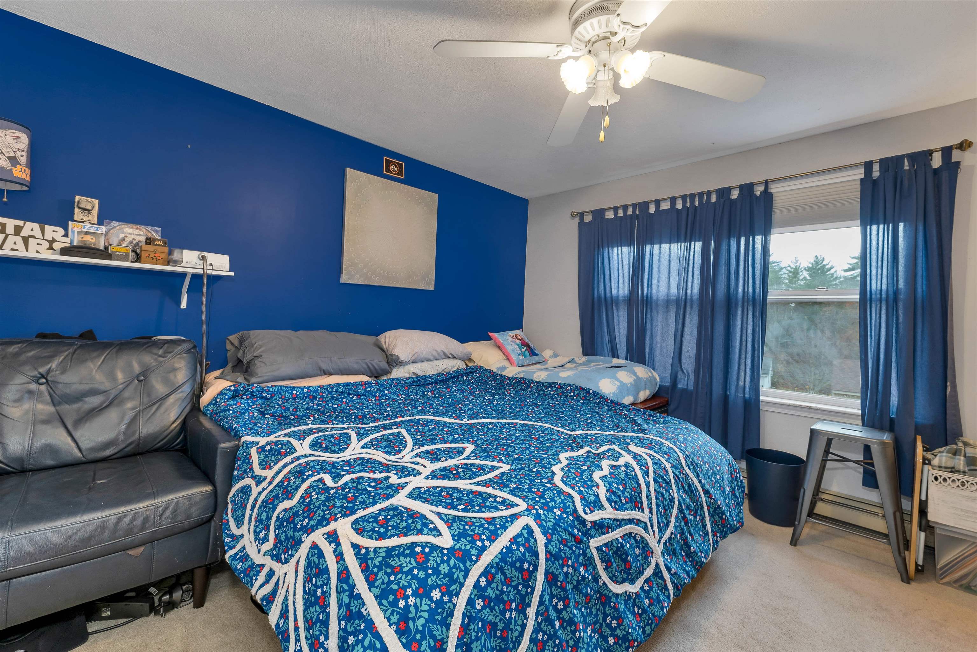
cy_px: 326
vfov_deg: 81.2
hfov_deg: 104.3
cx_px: 488
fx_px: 380
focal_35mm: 14
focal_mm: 14
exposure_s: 1/8
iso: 400
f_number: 8
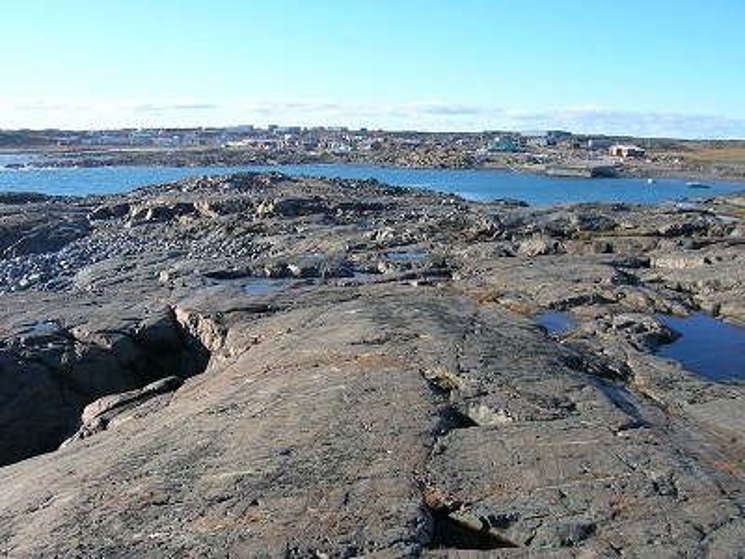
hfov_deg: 54.0
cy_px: 280
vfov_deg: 41.8
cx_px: 372
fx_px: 732
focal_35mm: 34
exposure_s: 1/191
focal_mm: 5.7
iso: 50
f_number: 4.9
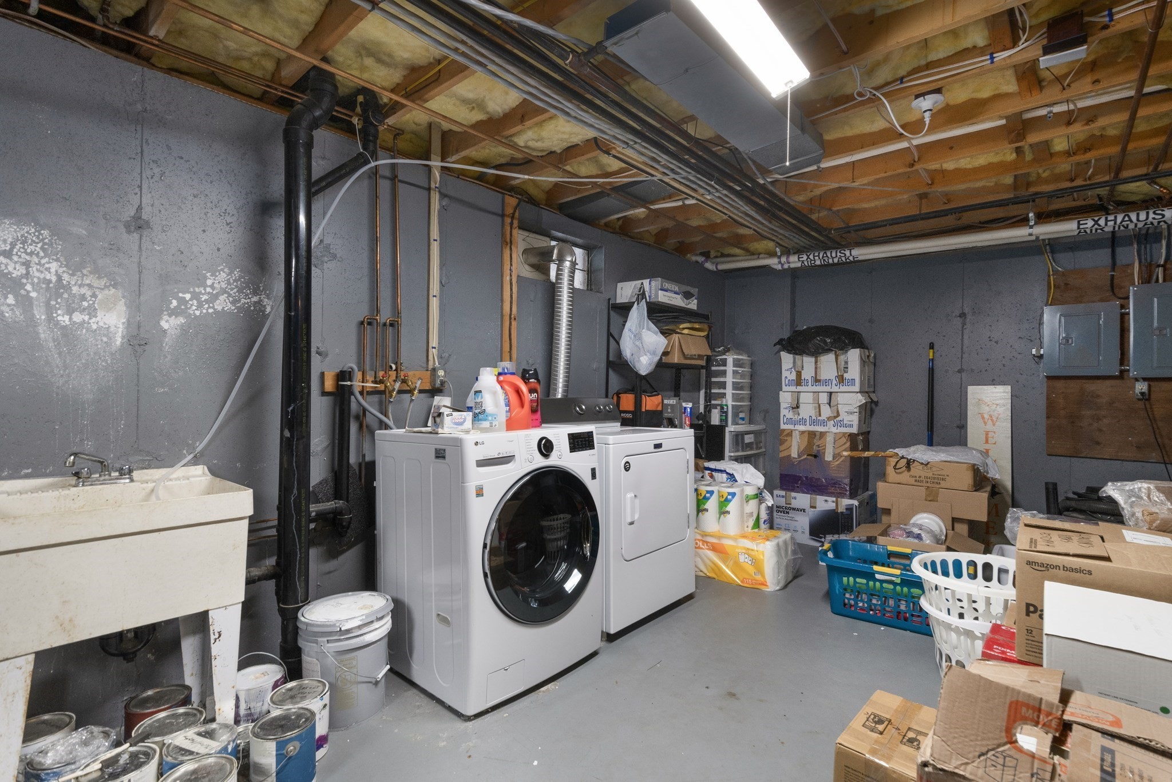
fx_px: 537
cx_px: 586
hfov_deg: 95.0
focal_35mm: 16
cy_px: 391
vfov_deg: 72.1
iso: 400
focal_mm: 11
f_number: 10
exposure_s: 1/5
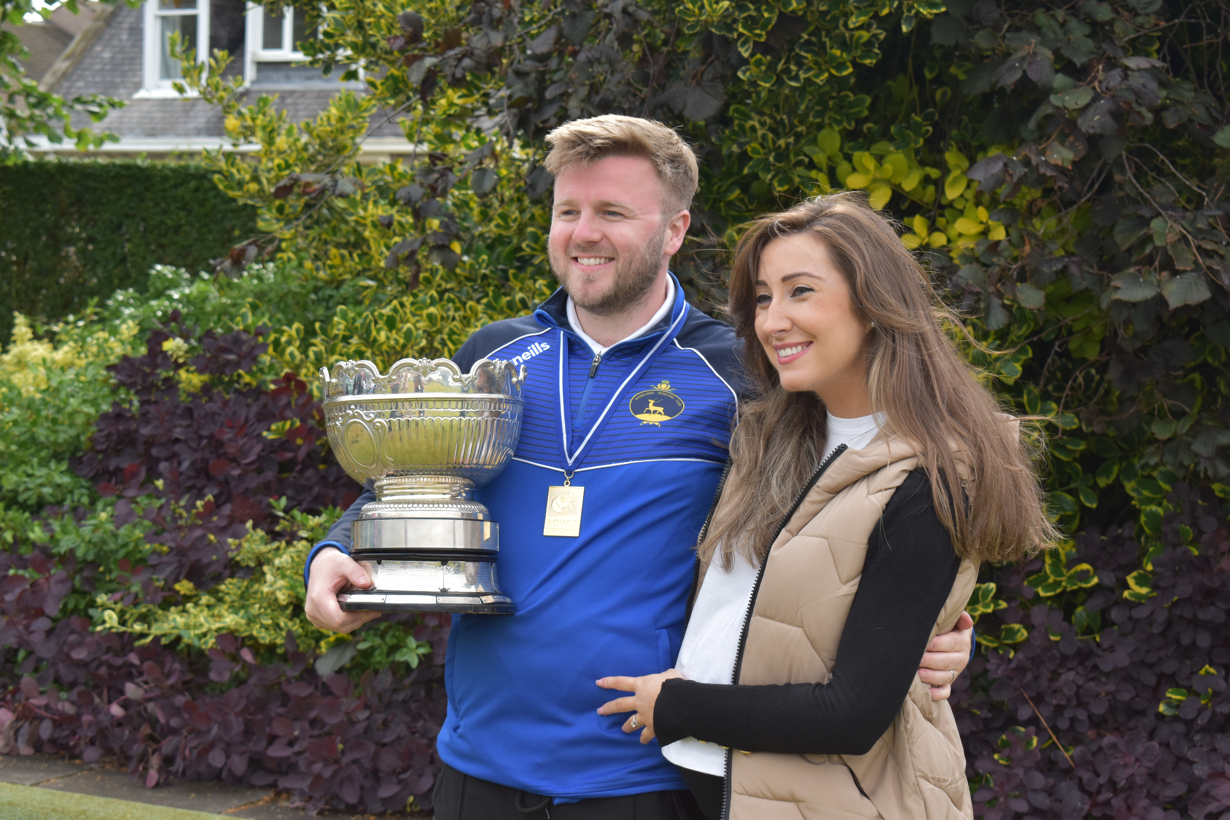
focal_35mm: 82
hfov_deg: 24.6
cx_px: 615
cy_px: 410
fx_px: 2819
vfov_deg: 16.6
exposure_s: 1/250
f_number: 8
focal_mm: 55
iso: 280
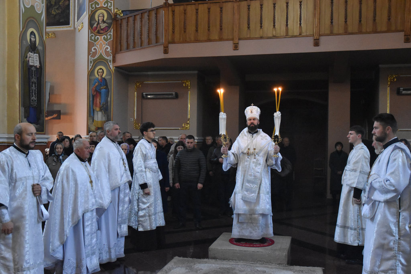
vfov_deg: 33.0
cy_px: 137
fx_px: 462
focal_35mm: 40
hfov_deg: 47.9
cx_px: 206
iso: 6400
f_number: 3.8
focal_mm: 27
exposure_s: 1/125
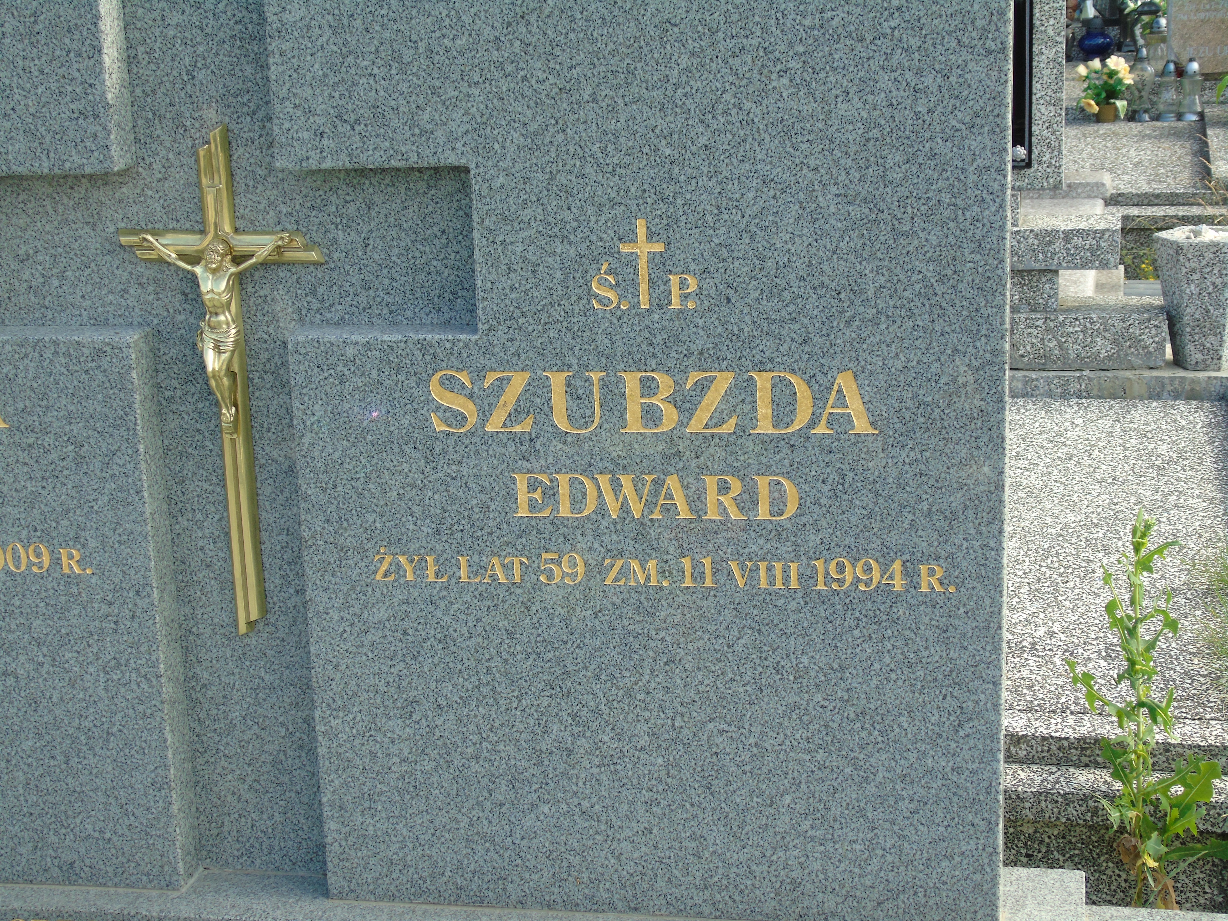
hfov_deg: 31.2
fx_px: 2199
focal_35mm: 62
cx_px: 614
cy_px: 460
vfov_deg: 23.7
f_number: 4.5
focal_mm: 11
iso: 80
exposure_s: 1/125
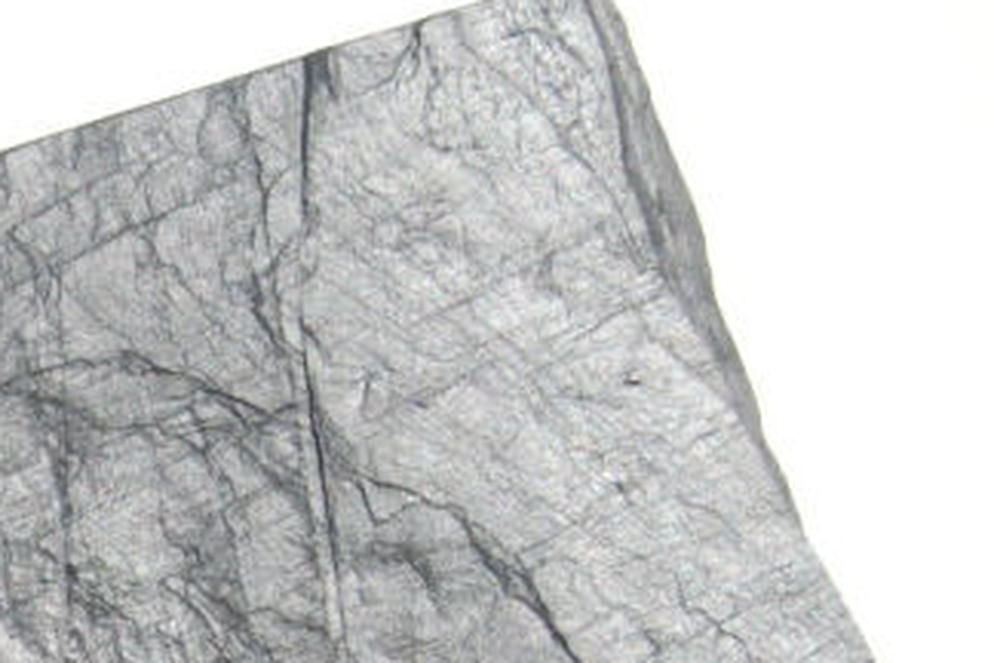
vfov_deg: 7.6
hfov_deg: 11.2
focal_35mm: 177
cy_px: 1125
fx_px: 4887
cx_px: -479
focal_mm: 34
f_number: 8
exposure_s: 1/250
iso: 100
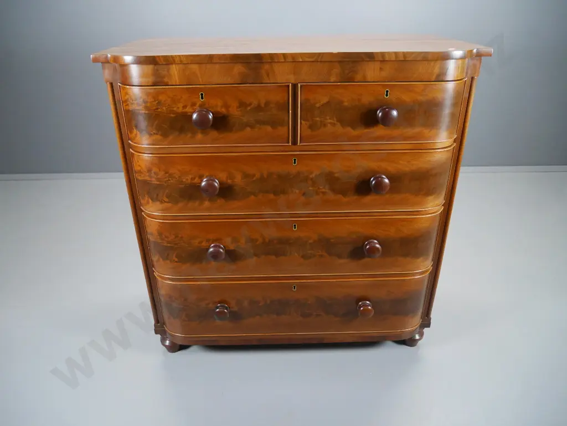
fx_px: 393
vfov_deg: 56.9
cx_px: 284
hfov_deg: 71.6
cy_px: 213
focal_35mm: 24
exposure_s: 1/60
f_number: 3.5
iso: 1250
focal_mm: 12
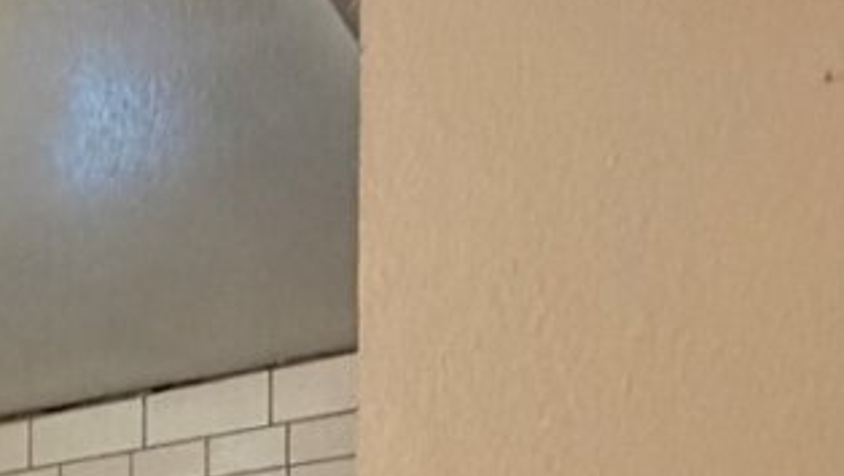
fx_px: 1523
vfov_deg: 15.2
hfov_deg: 27.6
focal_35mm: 68
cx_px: -142
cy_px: 879
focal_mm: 2.22
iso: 500
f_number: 2.2
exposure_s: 1/60
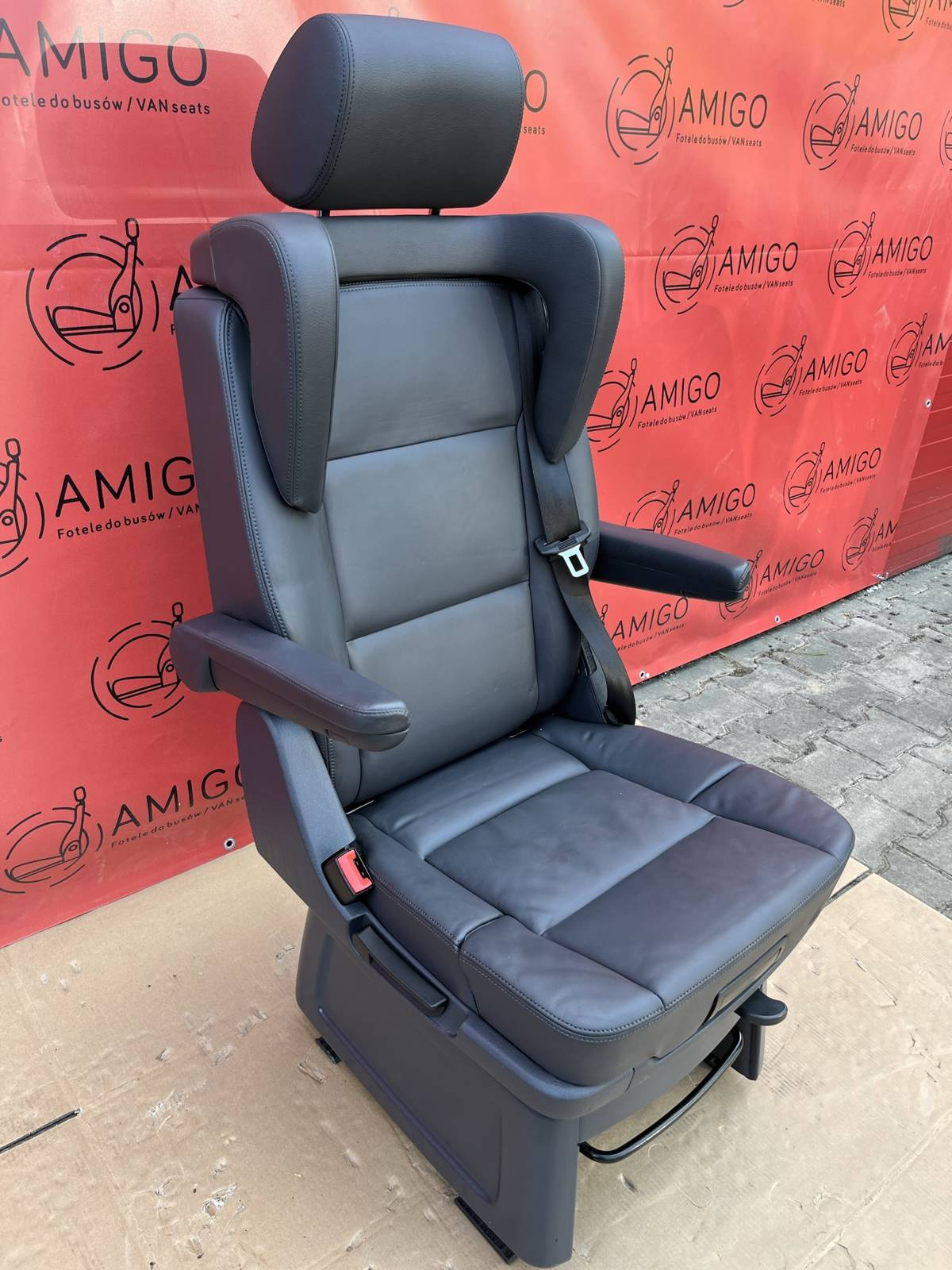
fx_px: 953
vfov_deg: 67.3
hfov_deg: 53.1
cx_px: 476
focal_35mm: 26
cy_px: 635
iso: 32
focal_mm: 5.1
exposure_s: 1/122
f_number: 1.6
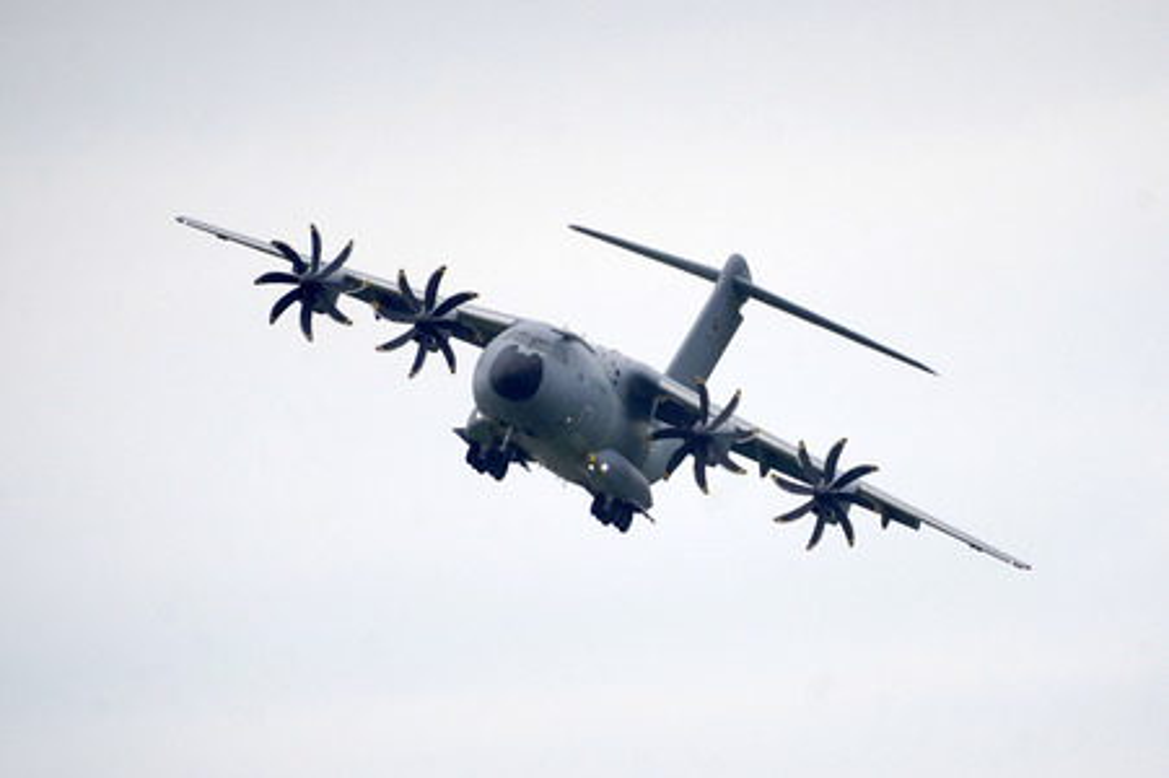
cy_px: 389
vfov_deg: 2.3
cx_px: 584
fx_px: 19469
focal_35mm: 600
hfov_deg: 3.4
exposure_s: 1/4000
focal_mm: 600
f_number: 6.3
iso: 1600
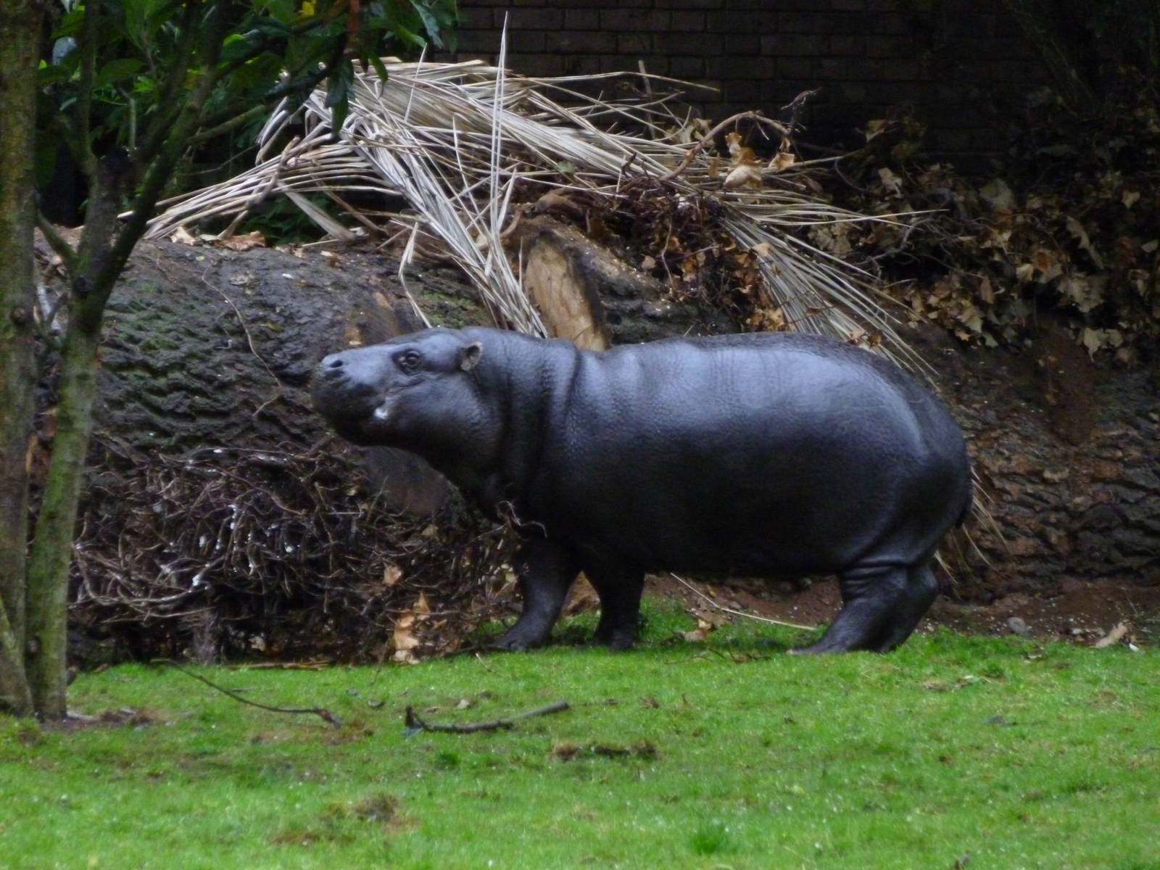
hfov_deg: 8.7
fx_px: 7607
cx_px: 580
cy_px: 435
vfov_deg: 6.5
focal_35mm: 227
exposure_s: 1/80
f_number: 5.9
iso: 800
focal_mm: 40.5
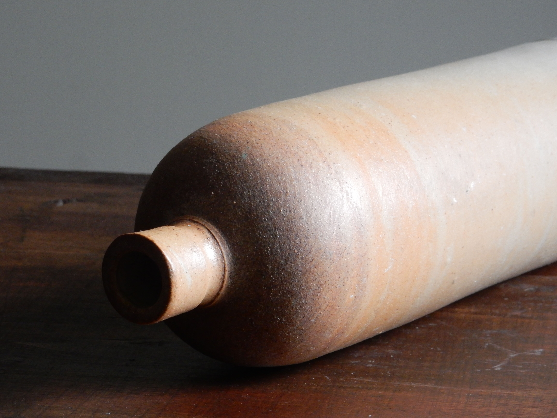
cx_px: 278
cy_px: 209
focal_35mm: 164
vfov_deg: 9.1
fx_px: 2639
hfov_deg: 12.0
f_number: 6
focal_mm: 29.2
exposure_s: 1/20
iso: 400
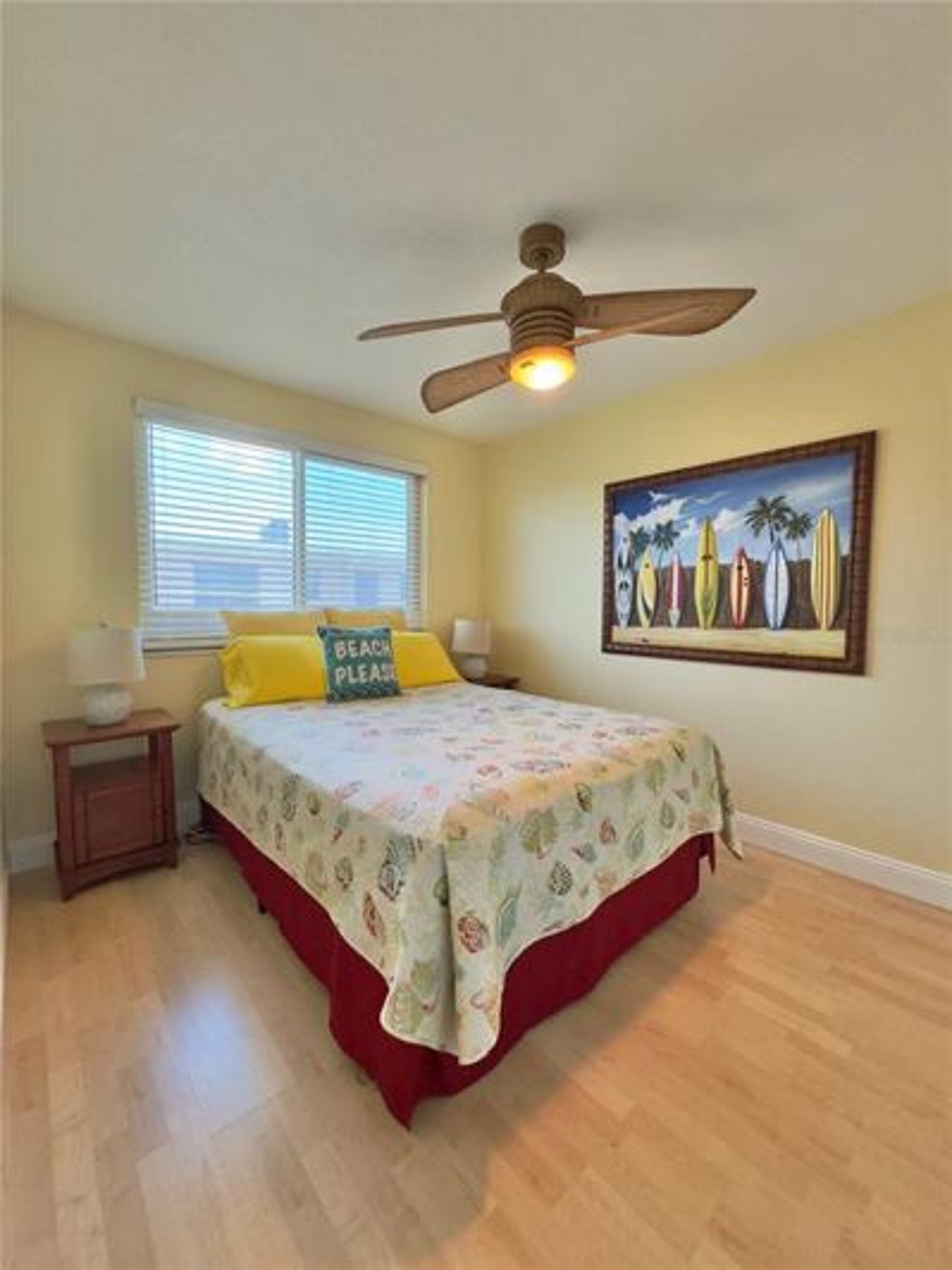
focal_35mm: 14
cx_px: 476
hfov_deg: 85.7
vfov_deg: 102.1
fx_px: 513
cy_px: 635
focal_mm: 2.22
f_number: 2.2
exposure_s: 1/120
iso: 160
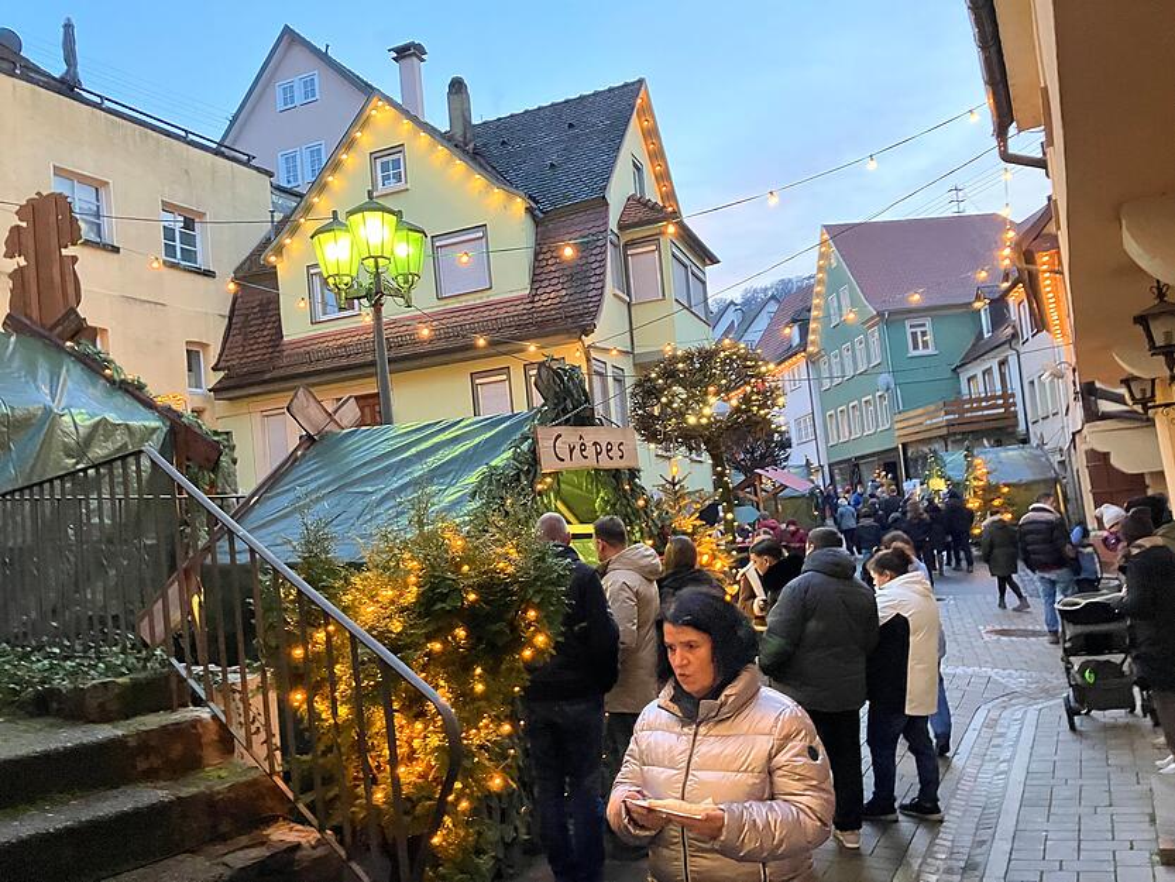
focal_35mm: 28
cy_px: 441
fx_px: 951
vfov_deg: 49.8
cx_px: 588
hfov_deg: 63.4
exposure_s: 1/25
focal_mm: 3.99
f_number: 1.8
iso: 500
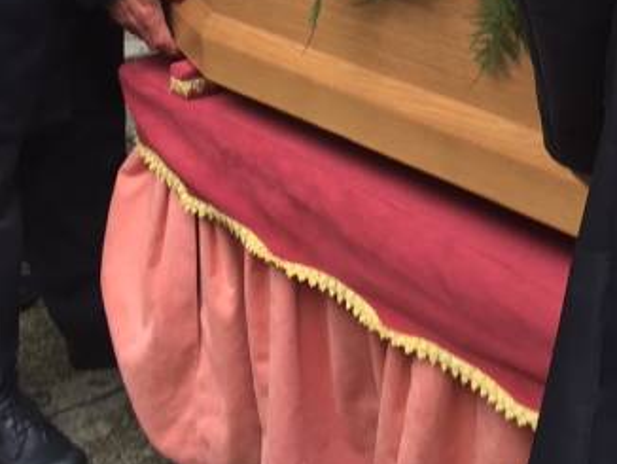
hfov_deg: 21.0
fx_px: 1623
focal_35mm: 91
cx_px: 560
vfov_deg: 15.2
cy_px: -208
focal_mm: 4.15
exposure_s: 1/50
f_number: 2.2
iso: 40
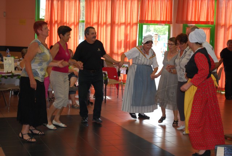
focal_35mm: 66
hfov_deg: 30.5
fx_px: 426
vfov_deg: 20.7
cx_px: 116
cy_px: 78
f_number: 5.3
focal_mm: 44
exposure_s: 1/60
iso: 320
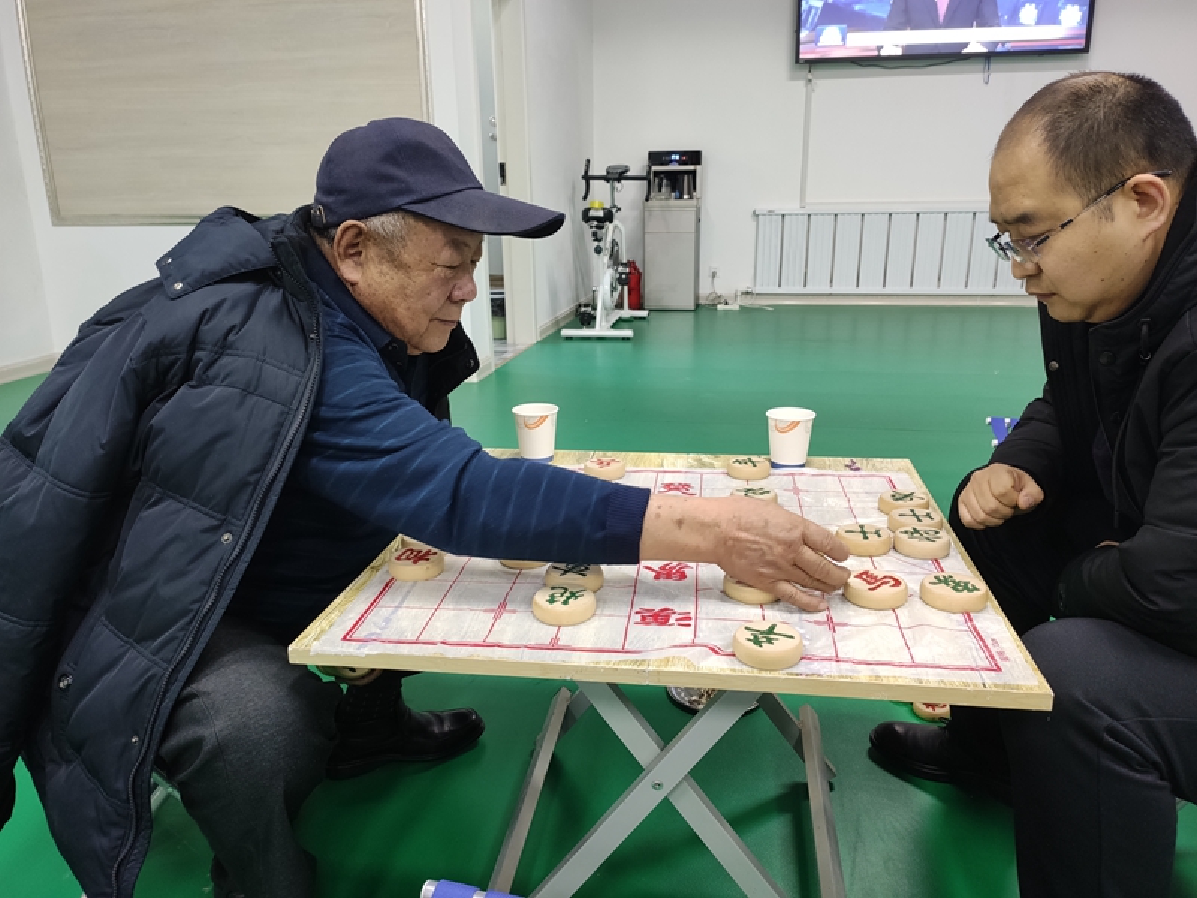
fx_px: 899
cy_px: 449
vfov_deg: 53.1
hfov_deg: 67.3
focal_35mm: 26
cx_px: 598
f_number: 1.75
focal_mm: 4.75
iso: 823
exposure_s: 1/50
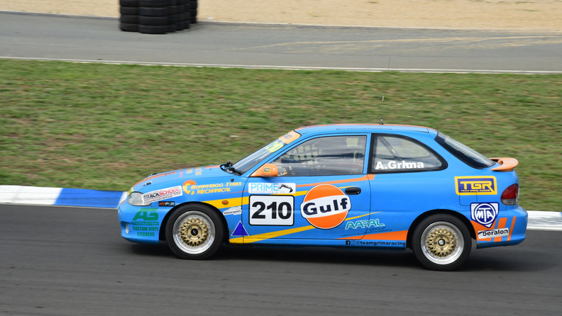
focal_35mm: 127
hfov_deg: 16.9
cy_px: 133
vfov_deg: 9.6
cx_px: 280
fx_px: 1893
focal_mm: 80
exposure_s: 1/400
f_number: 11
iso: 400
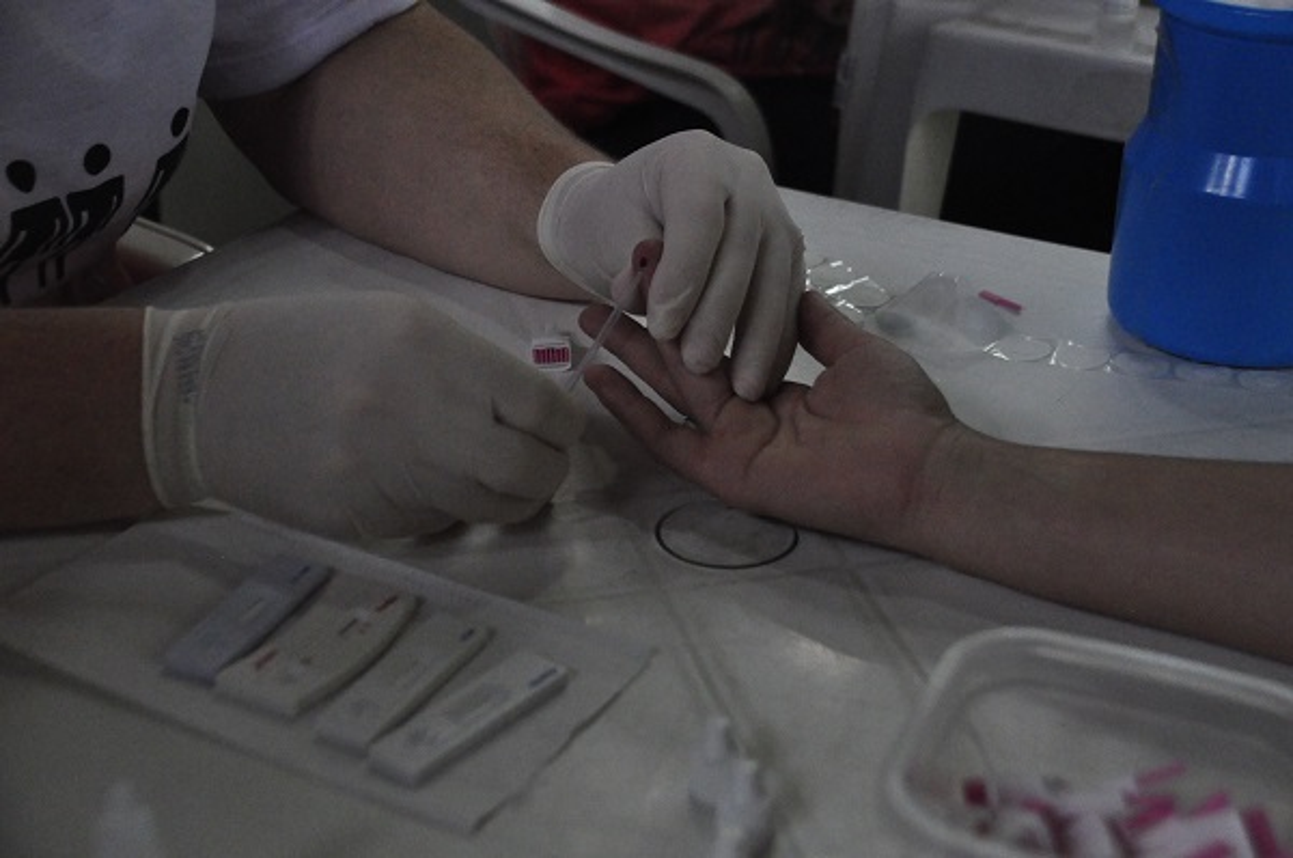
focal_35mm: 60
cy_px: 429
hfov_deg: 33.4
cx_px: 646
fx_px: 2152
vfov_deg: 22.5
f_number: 4.5
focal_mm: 40
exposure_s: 1/1000
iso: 3200
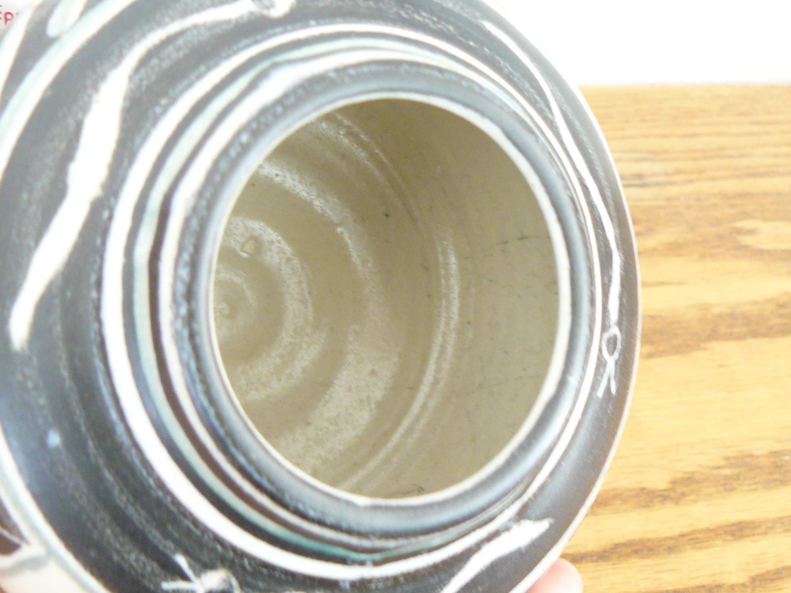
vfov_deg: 29.7
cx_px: 396
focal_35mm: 49
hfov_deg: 38.9
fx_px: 1120
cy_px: 296
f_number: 2.8
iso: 200
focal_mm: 6
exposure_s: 1/8
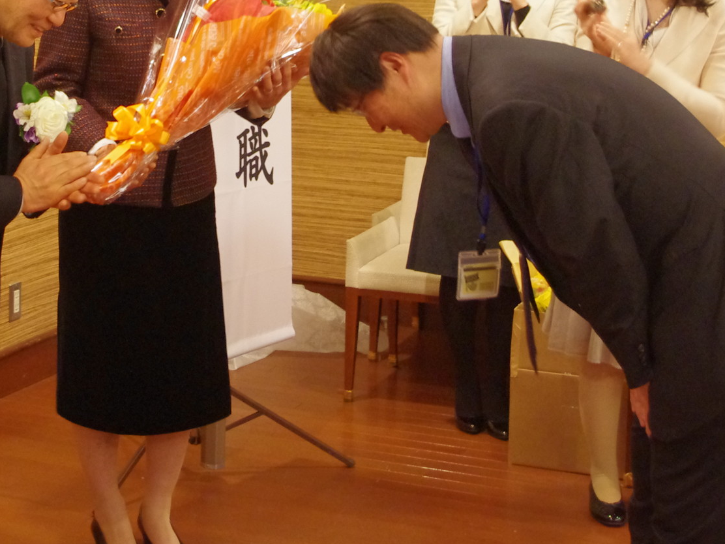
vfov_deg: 18.1
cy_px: 28
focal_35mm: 80
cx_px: 201
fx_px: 1676
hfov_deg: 24.2
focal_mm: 24.38
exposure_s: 1/30
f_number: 4
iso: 2000
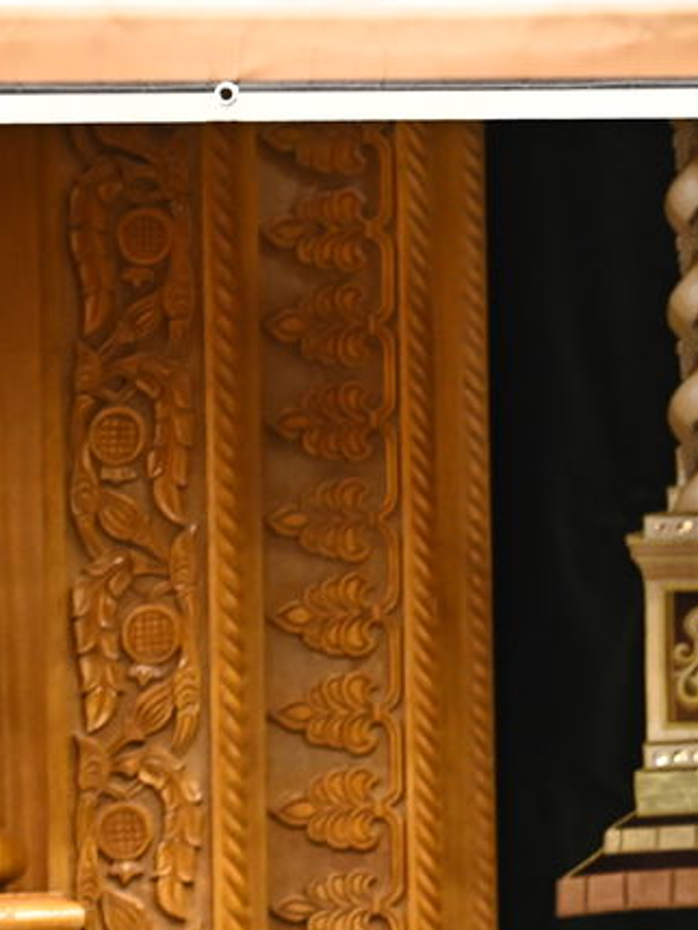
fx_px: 8841
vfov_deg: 6.0
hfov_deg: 4.5
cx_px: 1342
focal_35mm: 329
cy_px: 186
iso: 2500
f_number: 4.5
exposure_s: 1/200
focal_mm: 105
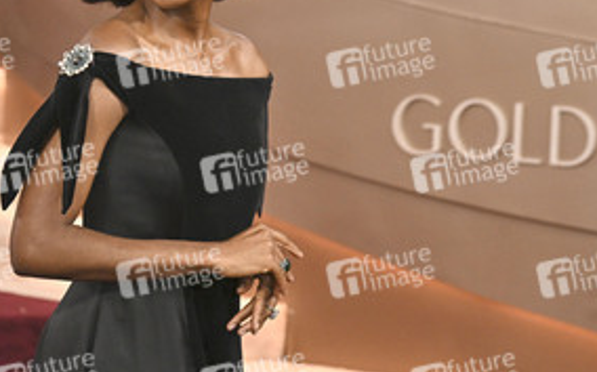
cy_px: 116
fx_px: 2894
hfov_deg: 11.8
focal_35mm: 178
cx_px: 199
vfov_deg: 7.4
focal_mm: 110
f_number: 5
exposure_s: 1/320
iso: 2500
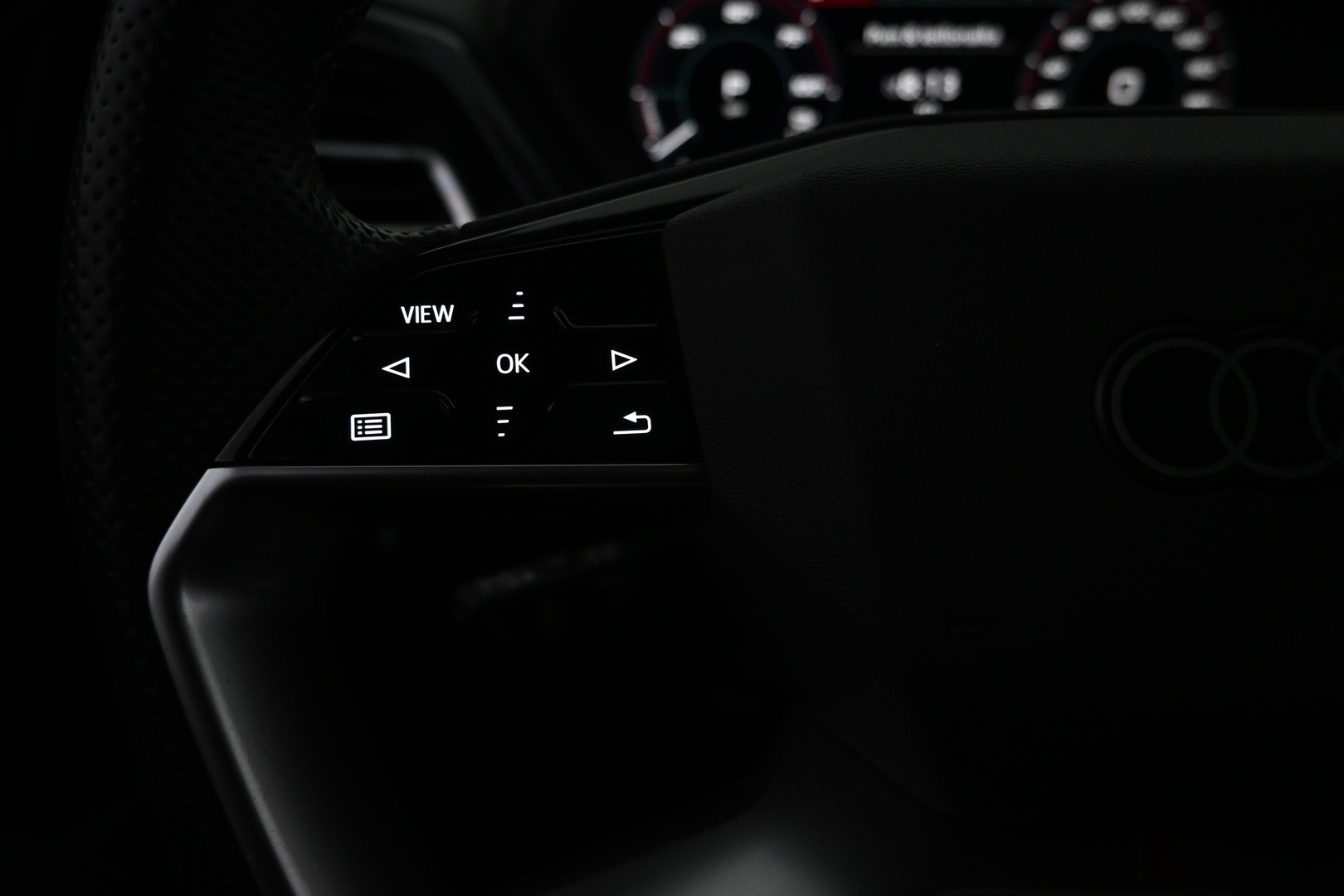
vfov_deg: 53.1
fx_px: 896
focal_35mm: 24
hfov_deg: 73.7
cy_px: 448
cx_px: 672
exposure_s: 1/60
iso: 640
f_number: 4
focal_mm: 16
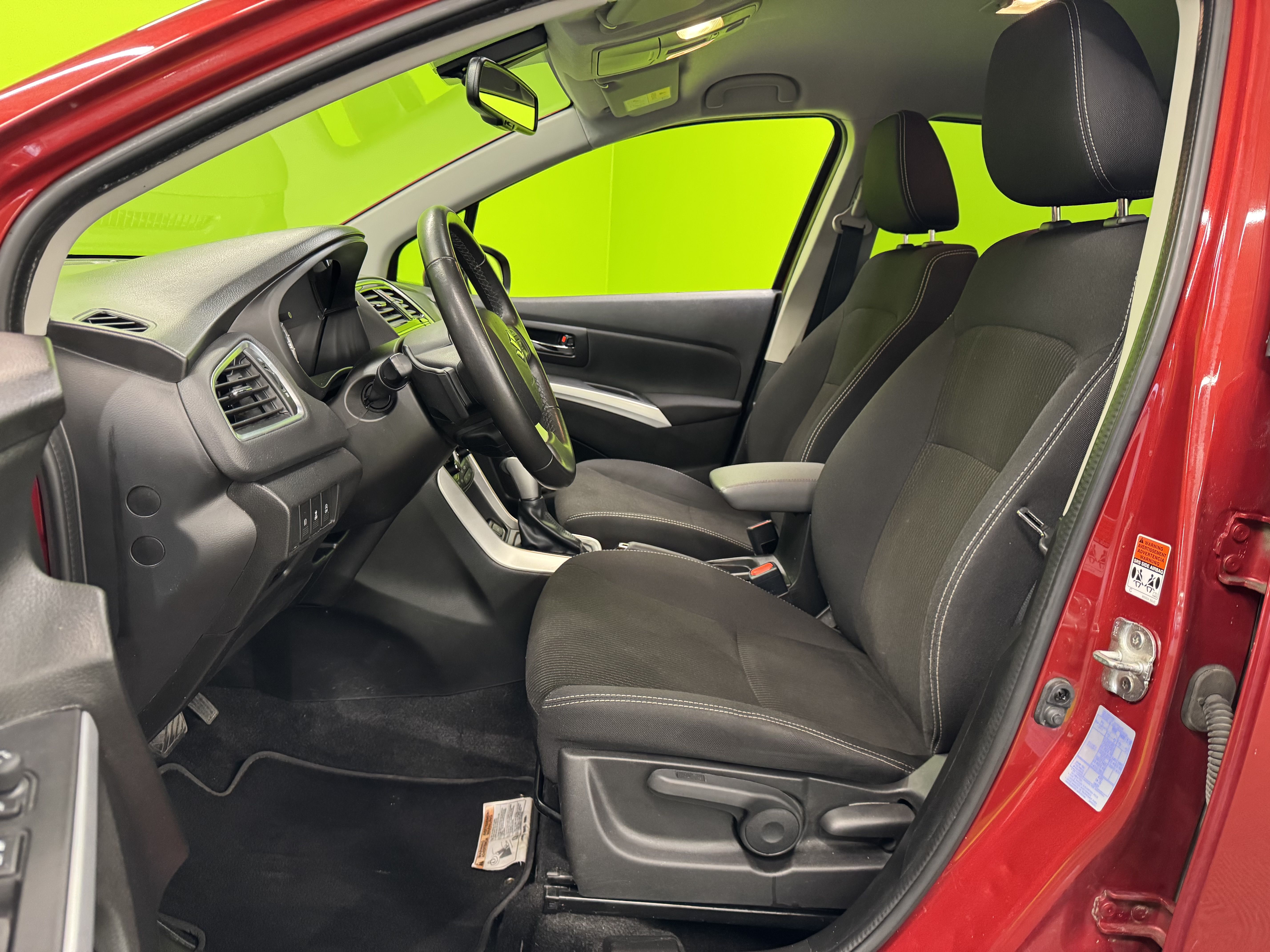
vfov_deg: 56.8
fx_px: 881
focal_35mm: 24
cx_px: 635
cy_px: 476
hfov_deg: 71.6
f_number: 1.78
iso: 500
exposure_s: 1/50
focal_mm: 6.76
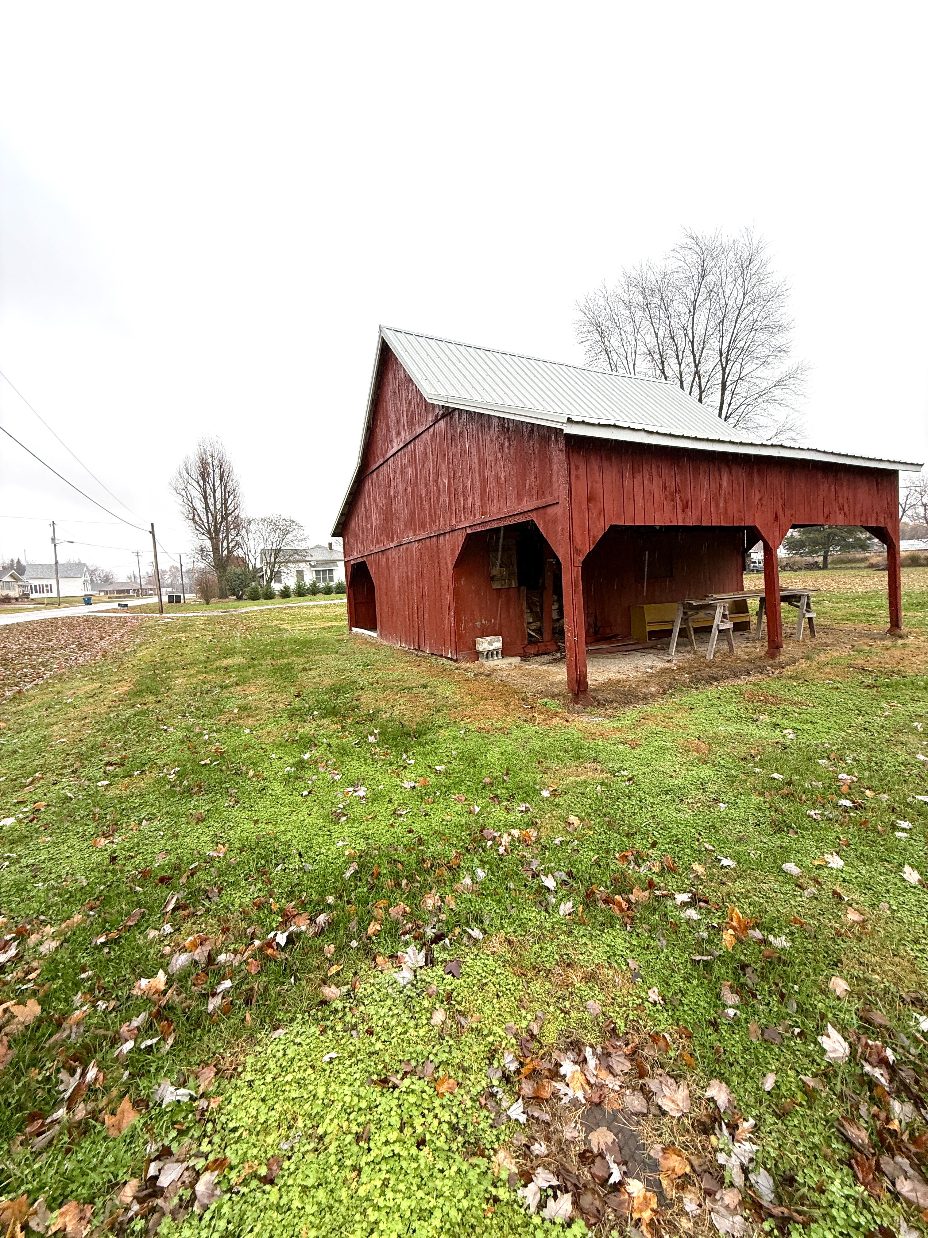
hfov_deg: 85.7
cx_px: 464
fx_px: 500
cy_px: 619
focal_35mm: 14
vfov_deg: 102.1
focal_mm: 2.22
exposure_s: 1/164
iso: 64
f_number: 2.2
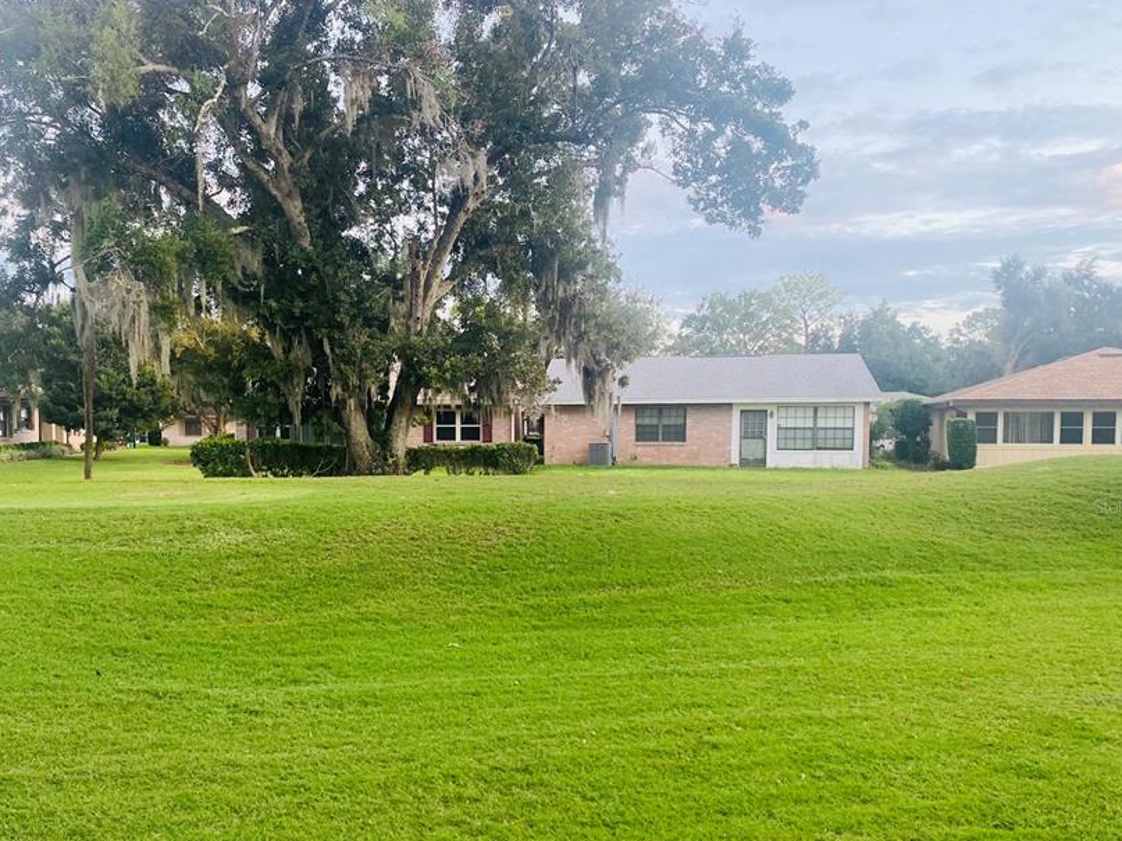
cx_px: 466
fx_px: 1069
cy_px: 506
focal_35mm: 33
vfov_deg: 42.7
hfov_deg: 55.1
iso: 125
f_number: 1.8
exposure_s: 1/60
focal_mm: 4.25
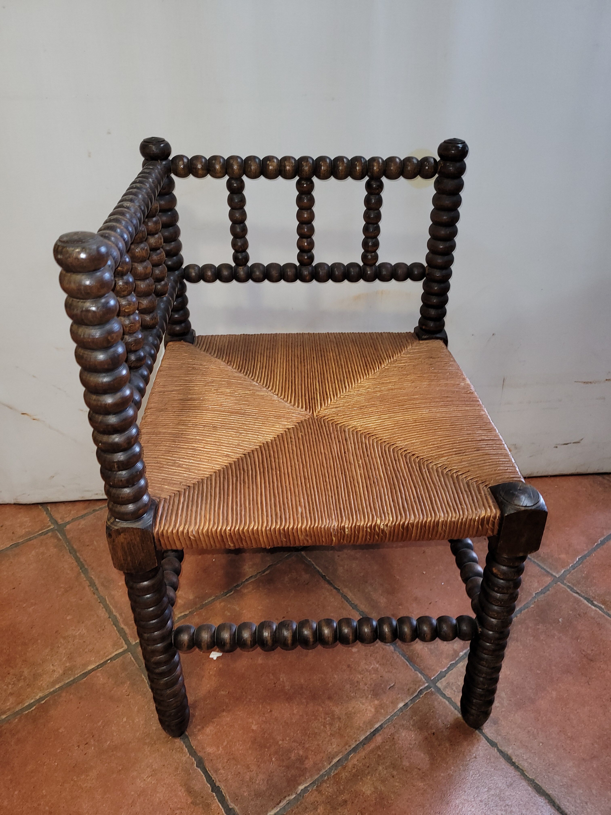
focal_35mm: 26
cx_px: 306
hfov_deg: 53.1
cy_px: 408
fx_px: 612
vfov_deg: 67.3
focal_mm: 5.4
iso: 100
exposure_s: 1/33
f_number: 1.8
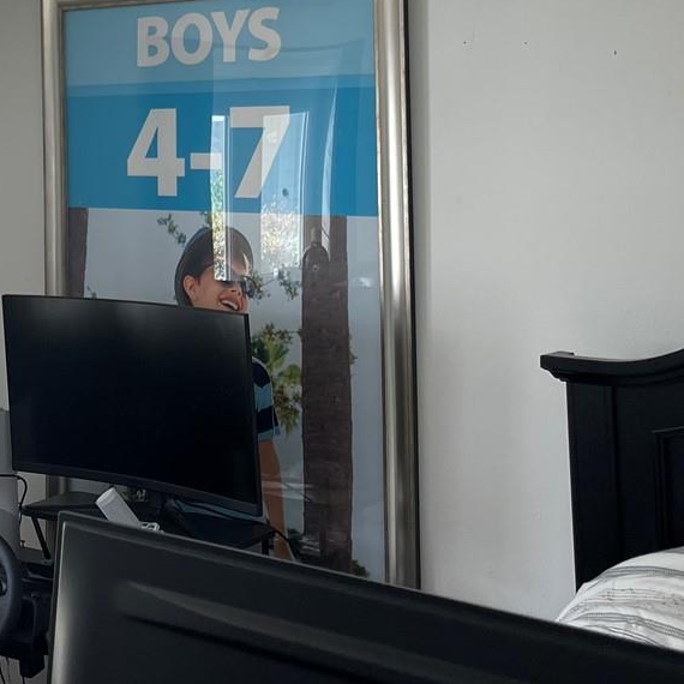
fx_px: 1386
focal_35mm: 62
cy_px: 60
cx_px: 2
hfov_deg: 26.3
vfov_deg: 26.7
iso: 64
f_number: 1.6
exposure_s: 1/121
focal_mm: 5.1
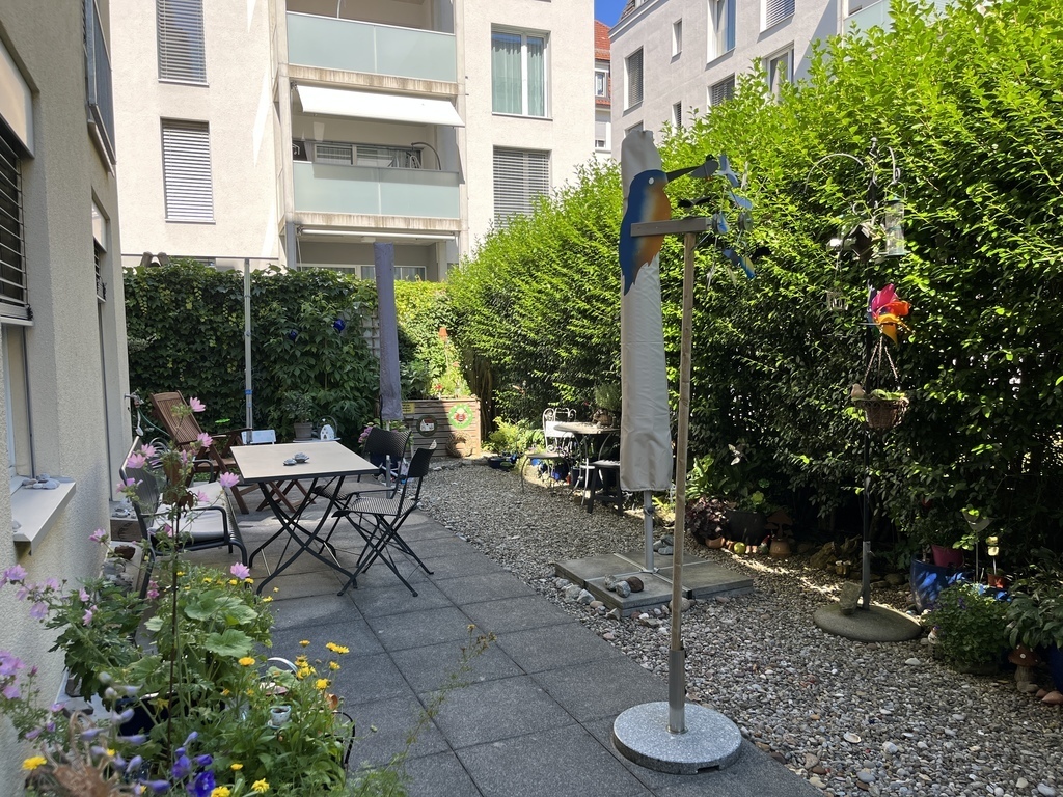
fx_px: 798
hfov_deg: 67.3
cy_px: 398
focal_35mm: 26
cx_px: 532
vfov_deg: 53.1
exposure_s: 1/737
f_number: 1.6
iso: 50
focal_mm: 5.1
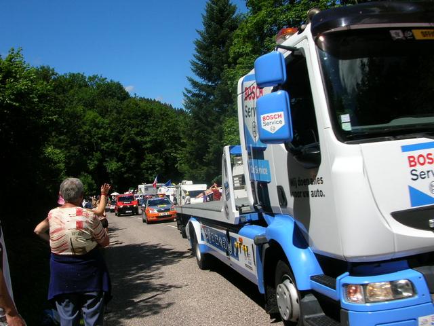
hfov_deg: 52.6
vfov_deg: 40.7
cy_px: 163
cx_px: 217
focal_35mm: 35
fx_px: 439
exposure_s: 1/392
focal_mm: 5.8
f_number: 5.6
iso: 50
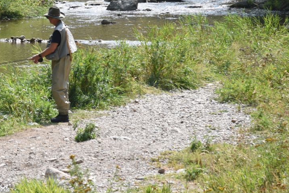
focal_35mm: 340
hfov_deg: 6.0
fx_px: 2729
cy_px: 51
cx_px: 2
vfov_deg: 4.0
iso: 500
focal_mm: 120
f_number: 6.3
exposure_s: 1/1000
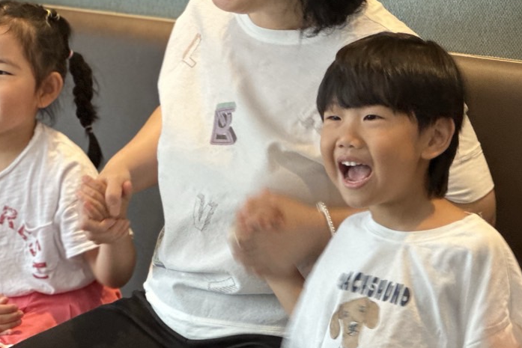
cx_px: 321
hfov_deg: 13.9
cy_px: 135
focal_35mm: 147
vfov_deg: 9.3
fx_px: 2132
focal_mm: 9
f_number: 2.8
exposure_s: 1/40
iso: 320
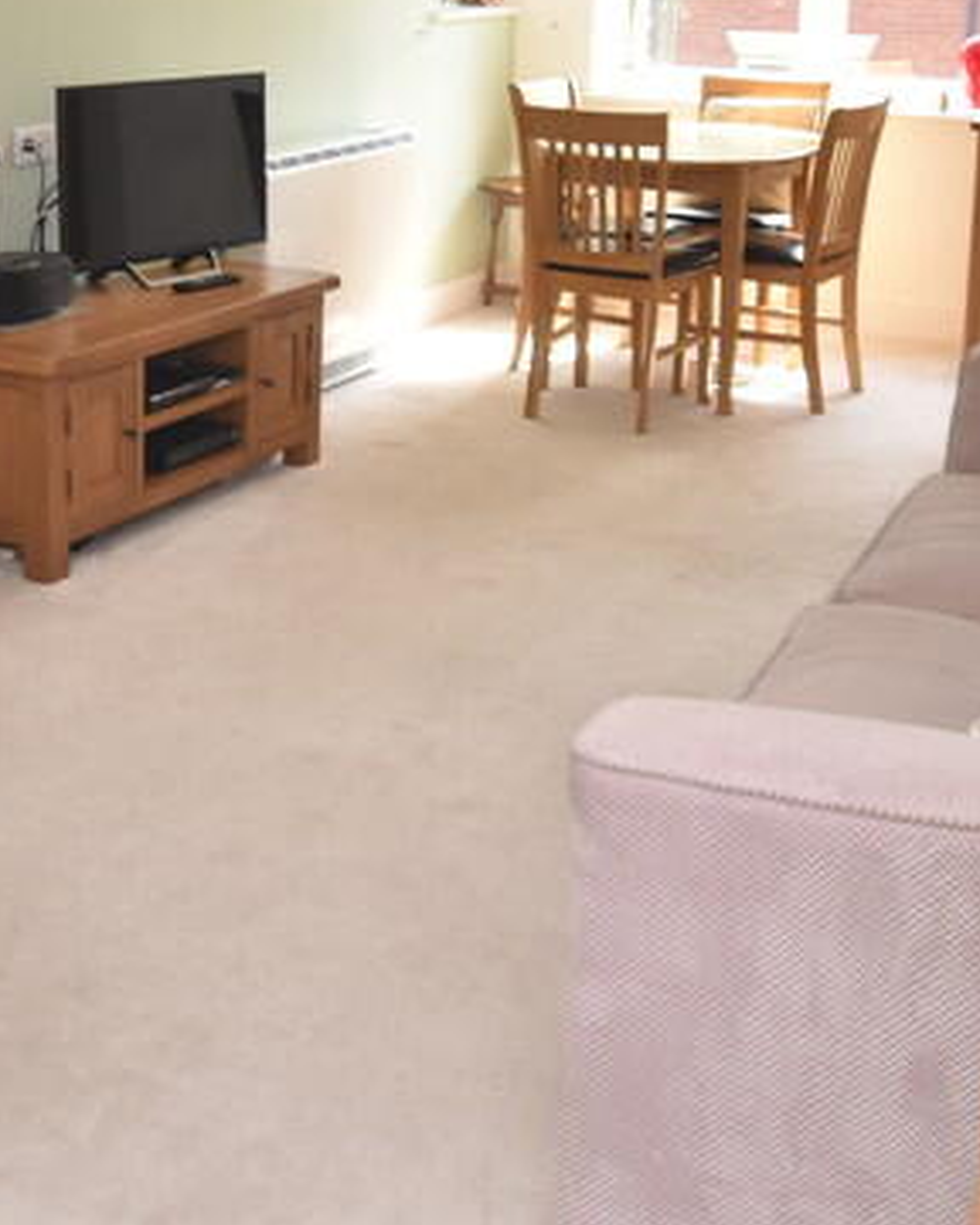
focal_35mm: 56
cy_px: 271
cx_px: 340
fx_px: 2030
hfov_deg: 27.0
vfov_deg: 32.8
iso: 640
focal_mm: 14
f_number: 5
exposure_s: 1/200
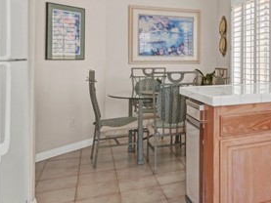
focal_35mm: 37
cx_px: 286
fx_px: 290
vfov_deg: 38.5
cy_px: 78
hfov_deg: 41.7
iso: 1250
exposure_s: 1/50
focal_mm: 8
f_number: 9
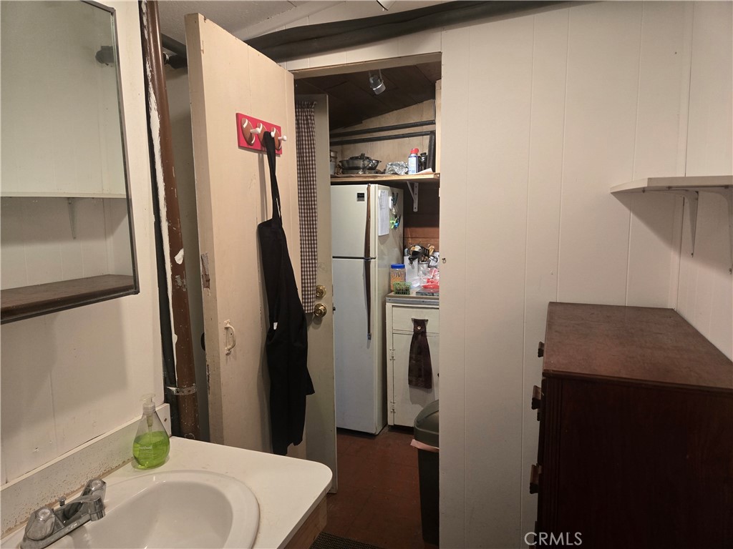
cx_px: 366
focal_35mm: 23
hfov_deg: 73.9
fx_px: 487
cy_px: 274
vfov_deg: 58.9
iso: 400
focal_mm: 5.4
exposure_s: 1/120
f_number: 1.8
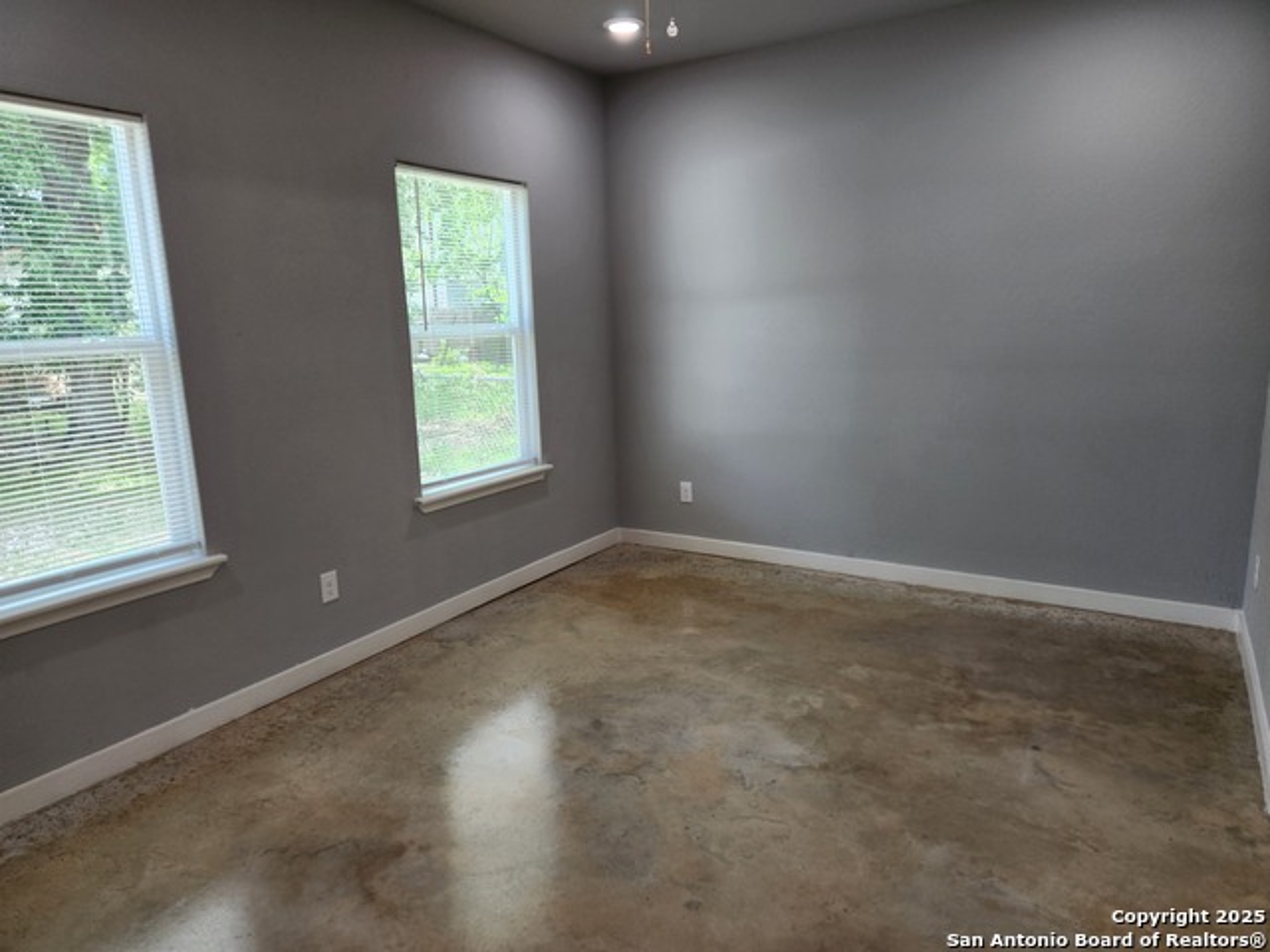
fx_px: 844
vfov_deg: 58.9
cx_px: 635
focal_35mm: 23
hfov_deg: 73.9
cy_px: 476
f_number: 1.8
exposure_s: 1/120
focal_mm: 5.4
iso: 80
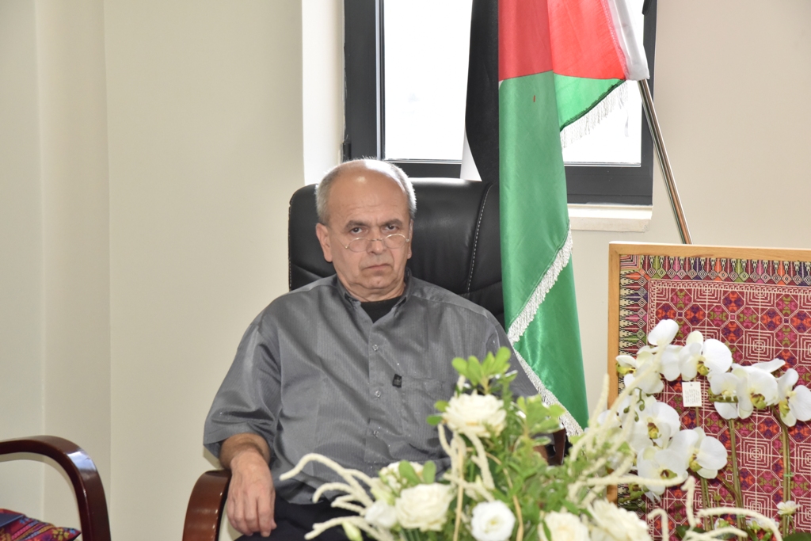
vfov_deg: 13.0
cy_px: 270
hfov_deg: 19.5
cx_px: 406
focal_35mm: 105
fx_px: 2366
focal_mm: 105
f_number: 10
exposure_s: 1/250
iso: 3200
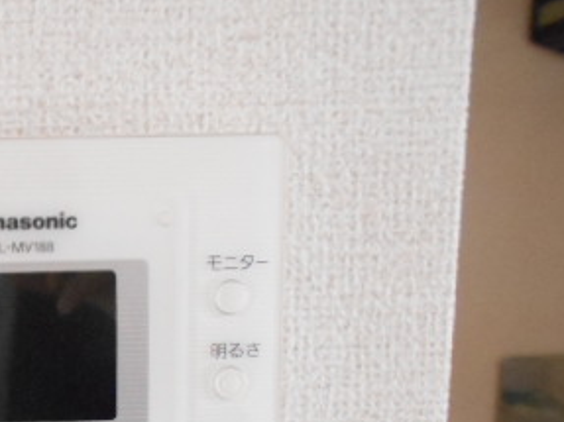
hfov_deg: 31.1
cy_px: 404
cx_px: 16
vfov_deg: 24.3
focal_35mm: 58
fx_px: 945
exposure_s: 1/50
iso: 800
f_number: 3.2
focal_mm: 4.6
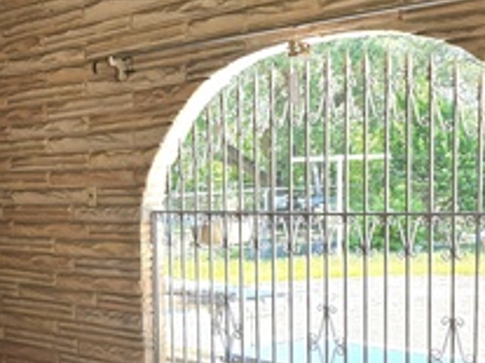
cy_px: 304
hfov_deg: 25.7
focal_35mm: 71
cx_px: -28
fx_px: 994
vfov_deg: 20.4
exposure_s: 1/182
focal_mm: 6.3
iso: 64
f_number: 1.7
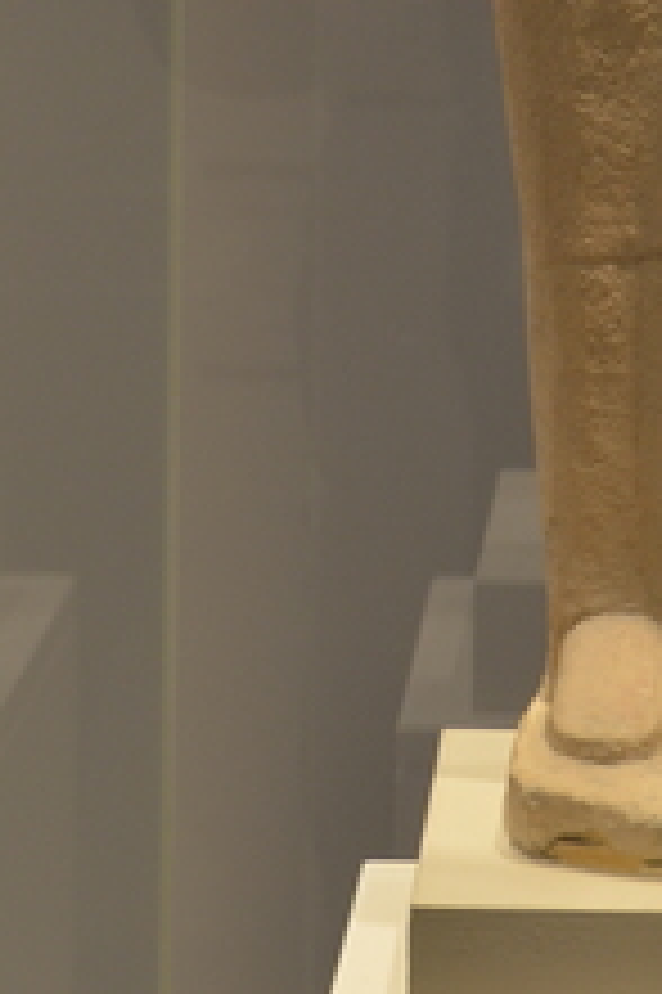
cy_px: -342
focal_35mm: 171
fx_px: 4724
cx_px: 612
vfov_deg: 11.7
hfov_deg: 8.0
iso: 400
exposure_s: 1/25
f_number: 4.5
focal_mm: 38
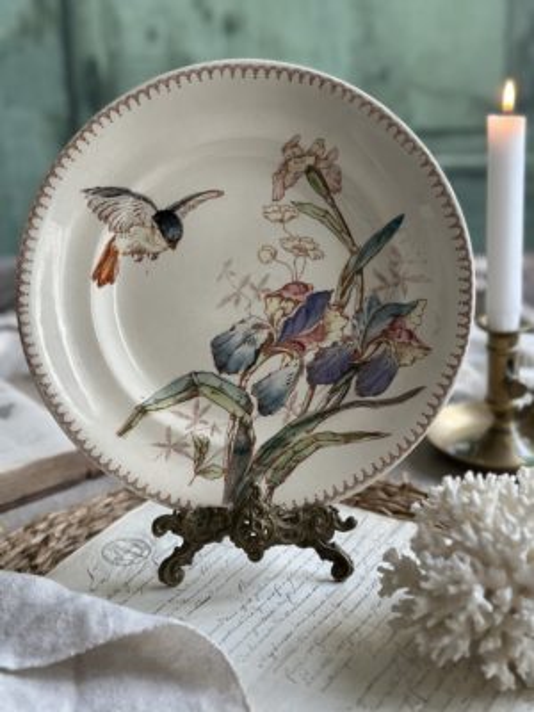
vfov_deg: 39.7
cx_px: 267
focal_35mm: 48
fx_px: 987
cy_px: 356
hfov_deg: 30.3
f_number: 1.78
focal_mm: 6.86
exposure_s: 1/95
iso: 125
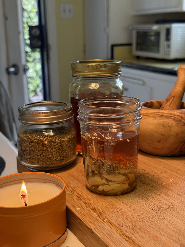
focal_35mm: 48
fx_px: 342
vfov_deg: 39.7
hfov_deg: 30.3
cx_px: 92
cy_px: 124
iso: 100
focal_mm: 6.76
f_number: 1.78
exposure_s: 1/60
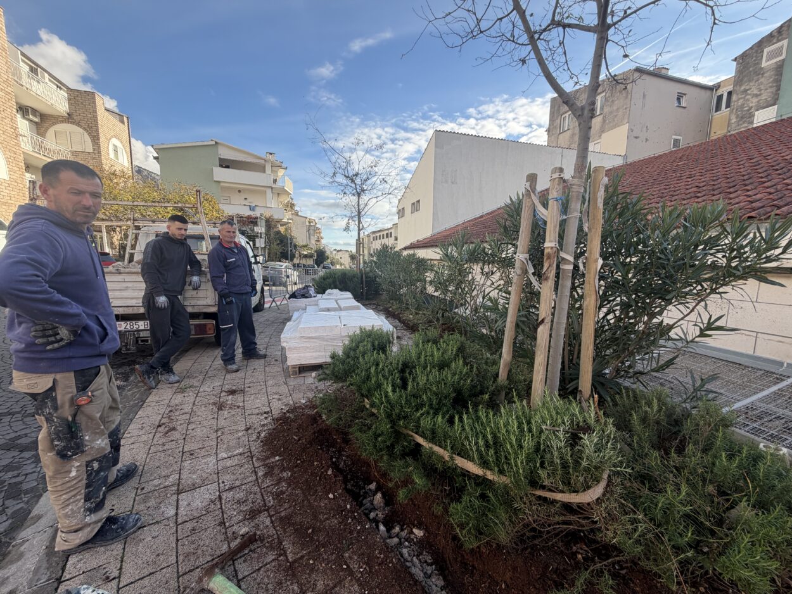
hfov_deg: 102.1
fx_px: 320
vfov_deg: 85.7
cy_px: 297
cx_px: 396
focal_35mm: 14
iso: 40
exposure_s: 1/502
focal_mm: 2.22
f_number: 2.2
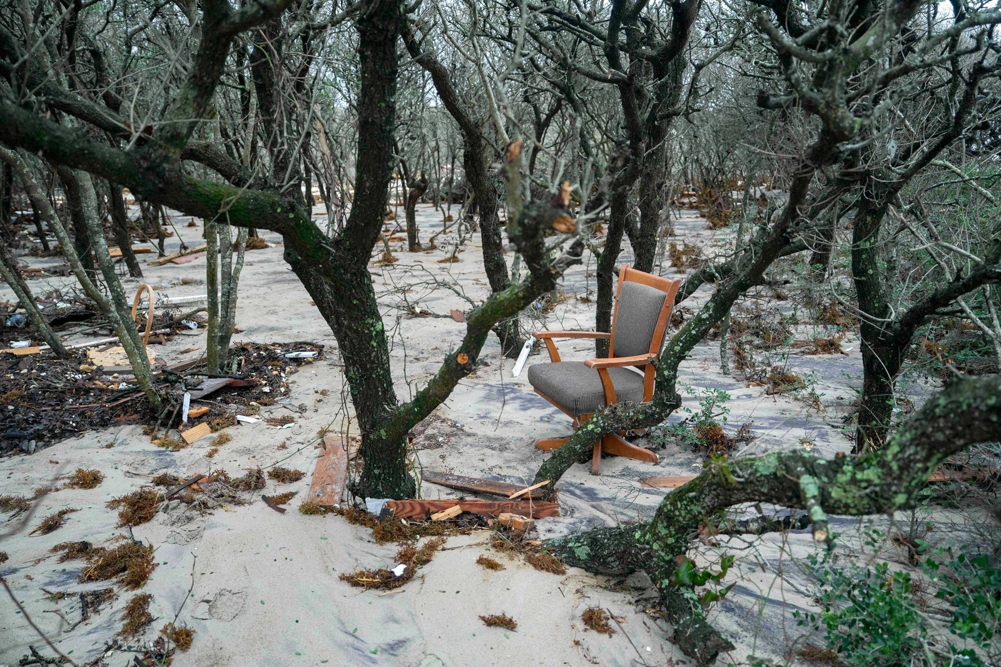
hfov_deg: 67.4
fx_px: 751
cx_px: 500
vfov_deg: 47.9
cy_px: 334
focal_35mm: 27
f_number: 2.8
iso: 1600
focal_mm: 27
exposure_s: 1/1250
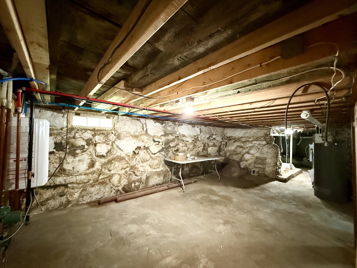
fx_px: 144
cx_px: 178
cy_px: 134
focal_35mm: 14
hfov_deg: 102.1
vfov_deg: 85.7
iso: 1250
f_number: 2.2
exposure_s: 1/40
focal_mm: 2.22
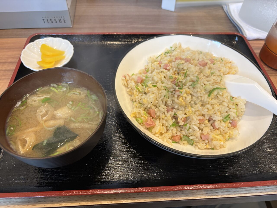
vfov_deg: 53.1
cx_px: 138
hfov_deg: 67.3
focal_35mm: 26
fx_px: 208
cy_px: 104
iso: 80
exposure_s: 1/50
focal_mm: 5.96
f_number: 1.6
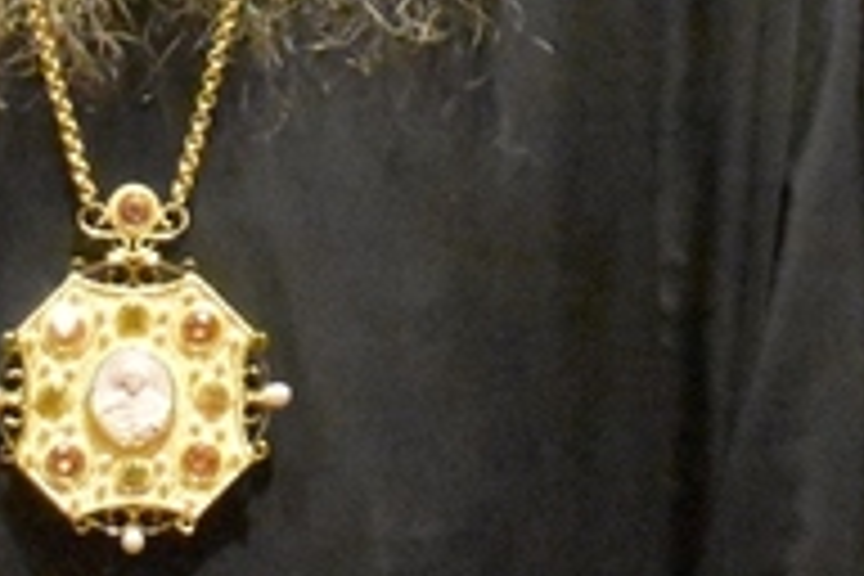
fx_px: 8855
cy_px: -612
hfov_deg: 5.5
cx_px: 1582
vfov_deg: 3.7
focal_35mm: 369
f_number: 5
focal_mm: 42
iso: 12800
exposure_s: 1/60
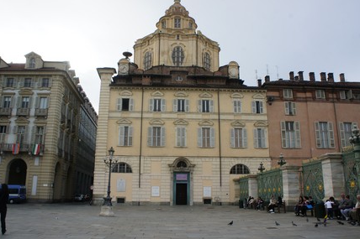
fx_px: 290
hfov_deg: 63.7
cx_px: 177
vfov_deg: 44.9
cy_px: 127
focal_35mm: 29
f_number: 11
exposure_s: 1/125
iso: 320
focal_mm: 18
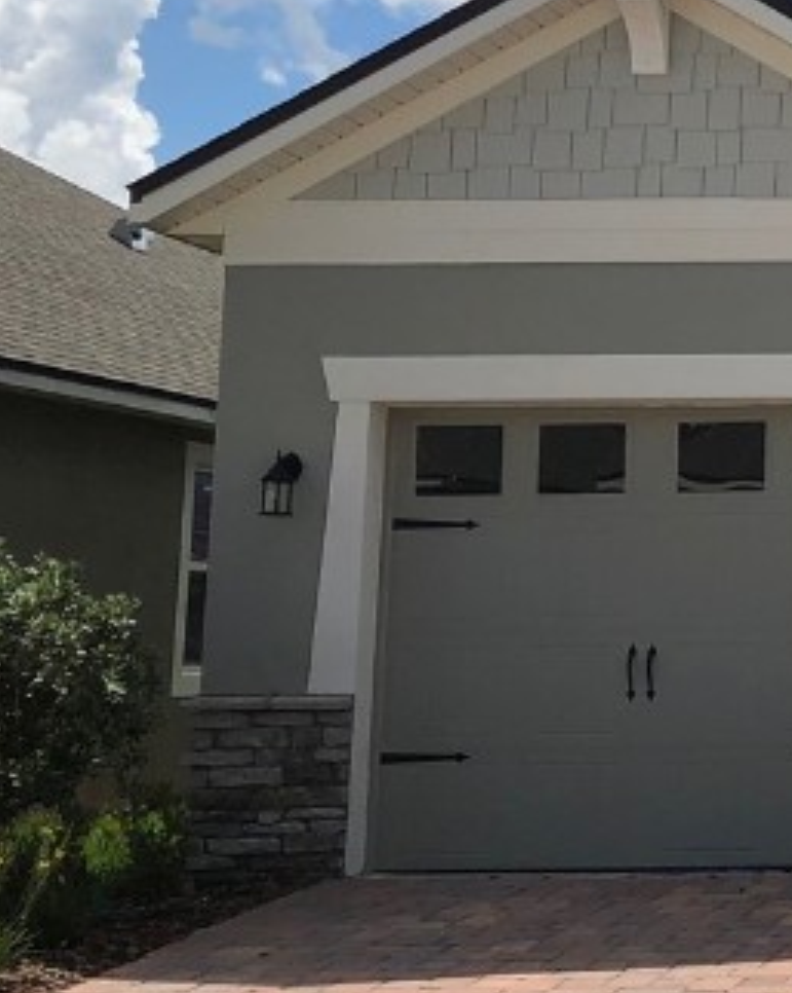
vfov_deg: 21.9
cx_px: 1476
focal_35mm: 87
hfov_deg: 15.0
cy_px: 296
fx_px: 2553
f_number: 1.8
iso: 25
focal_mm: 3.99
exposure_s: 1/3690
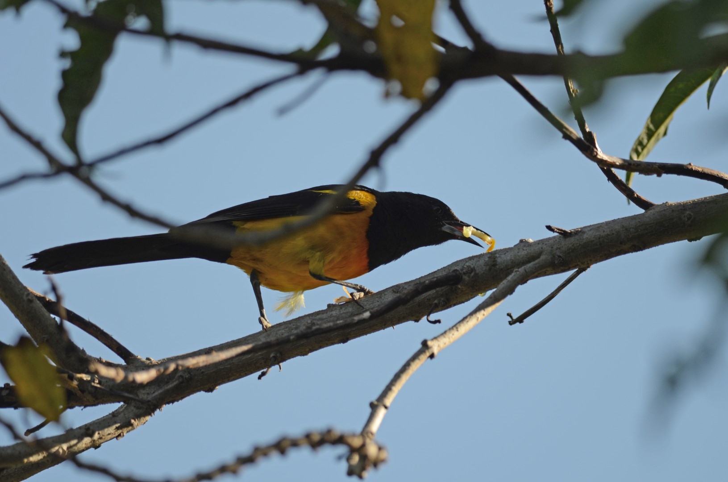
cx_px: 364
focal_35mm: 630
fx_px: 12713
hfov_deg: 3.3
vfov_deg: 2.2
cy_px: 241
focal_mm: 420
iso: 250
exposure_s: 1/800
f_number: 5.6
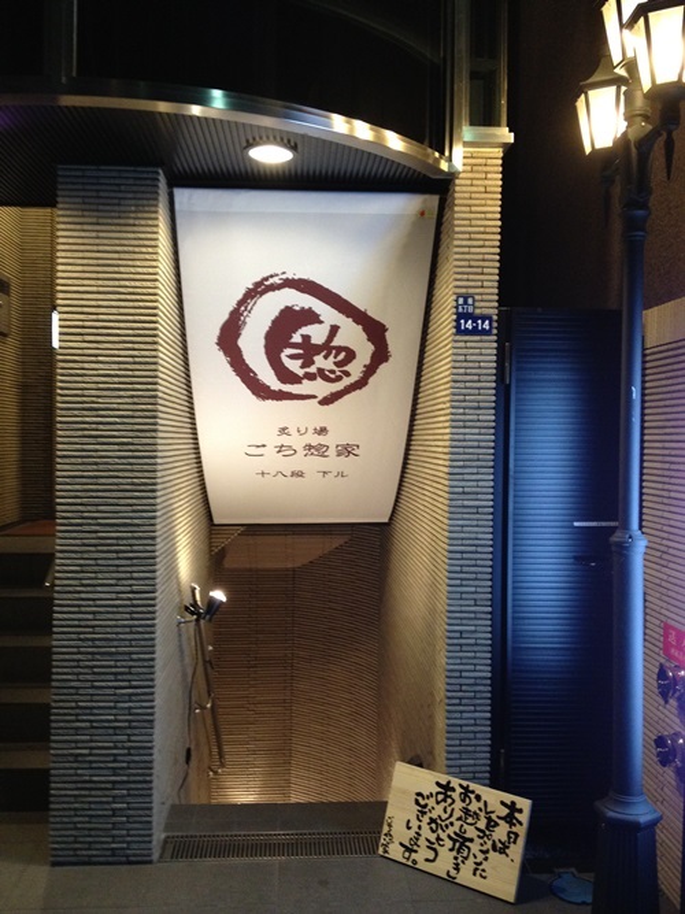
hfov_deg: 40.7
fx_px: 924
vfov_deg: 52.6
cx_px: 342
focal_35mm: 35
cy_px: 457
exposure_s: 1/20
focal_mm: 4.28
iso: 250
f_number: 2.4
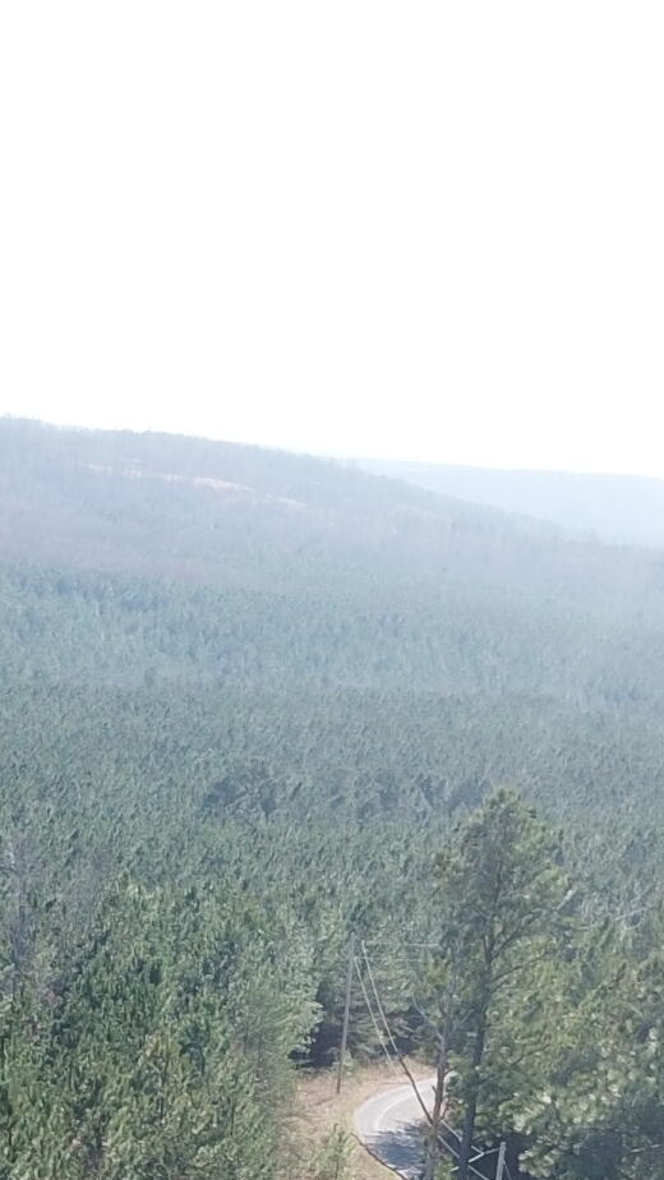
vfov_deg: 21.6
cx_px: 138
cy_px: 1377
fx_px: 2879
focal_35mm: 92
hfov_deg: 13.1
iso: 100
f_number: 2.2
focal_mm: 4.73
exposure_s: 1/603
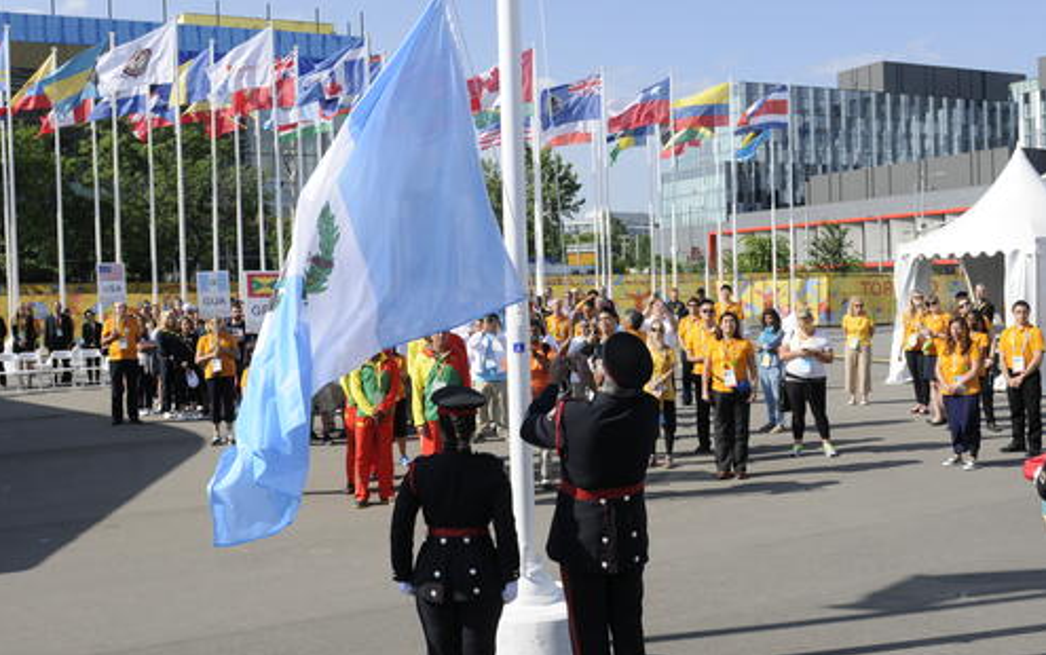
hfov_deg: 52.7
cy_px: 315
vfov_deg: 34.5
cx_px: 522
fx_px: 1055
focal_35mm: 37
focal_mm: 24
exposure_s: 1/400
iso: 200
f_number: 8
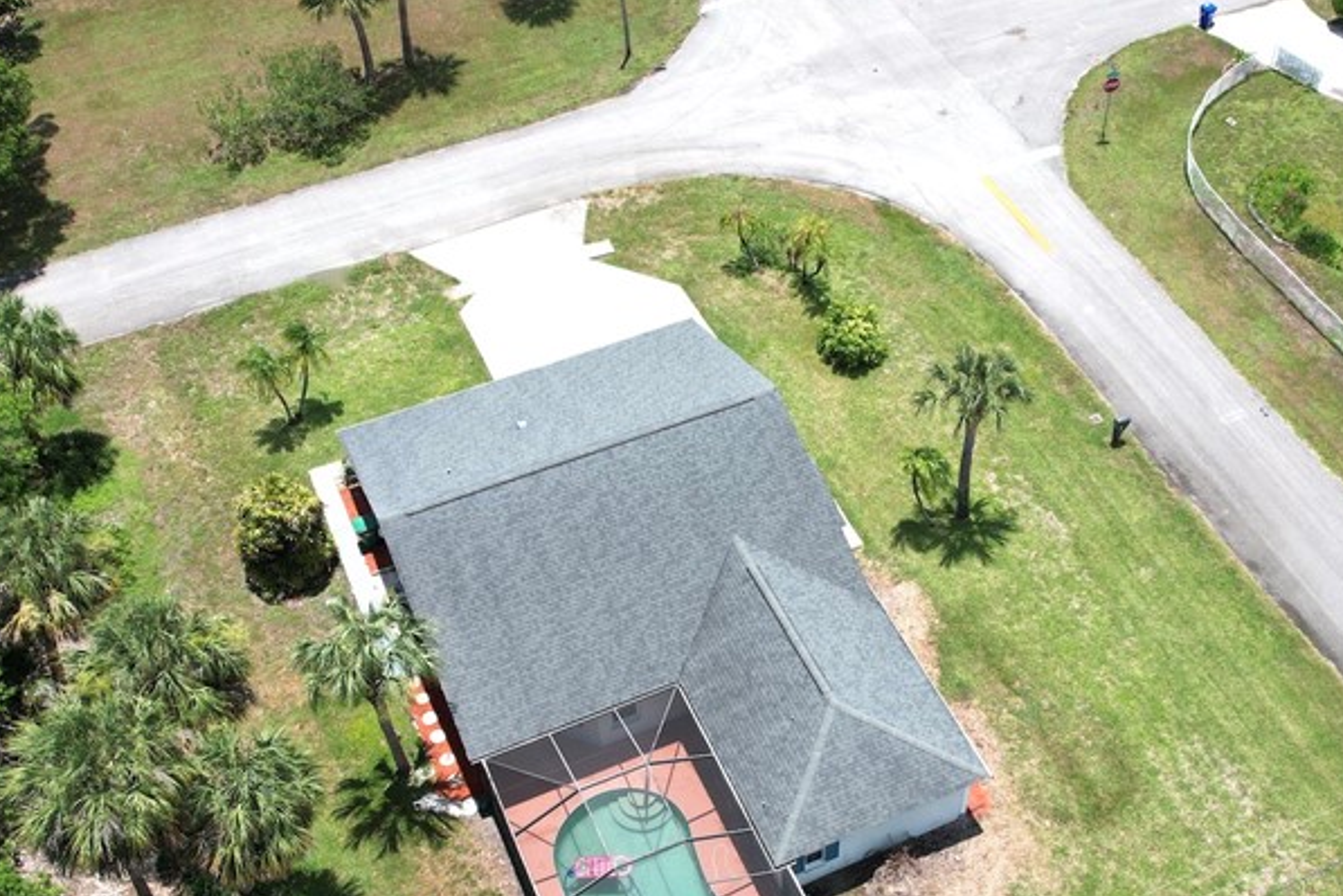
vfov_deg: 33.2
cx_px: 758
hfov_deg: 48.3
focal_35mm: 40
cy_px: 581
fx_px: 1492
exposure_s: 1/2000
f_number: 2.8
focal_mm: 8.38
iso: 110
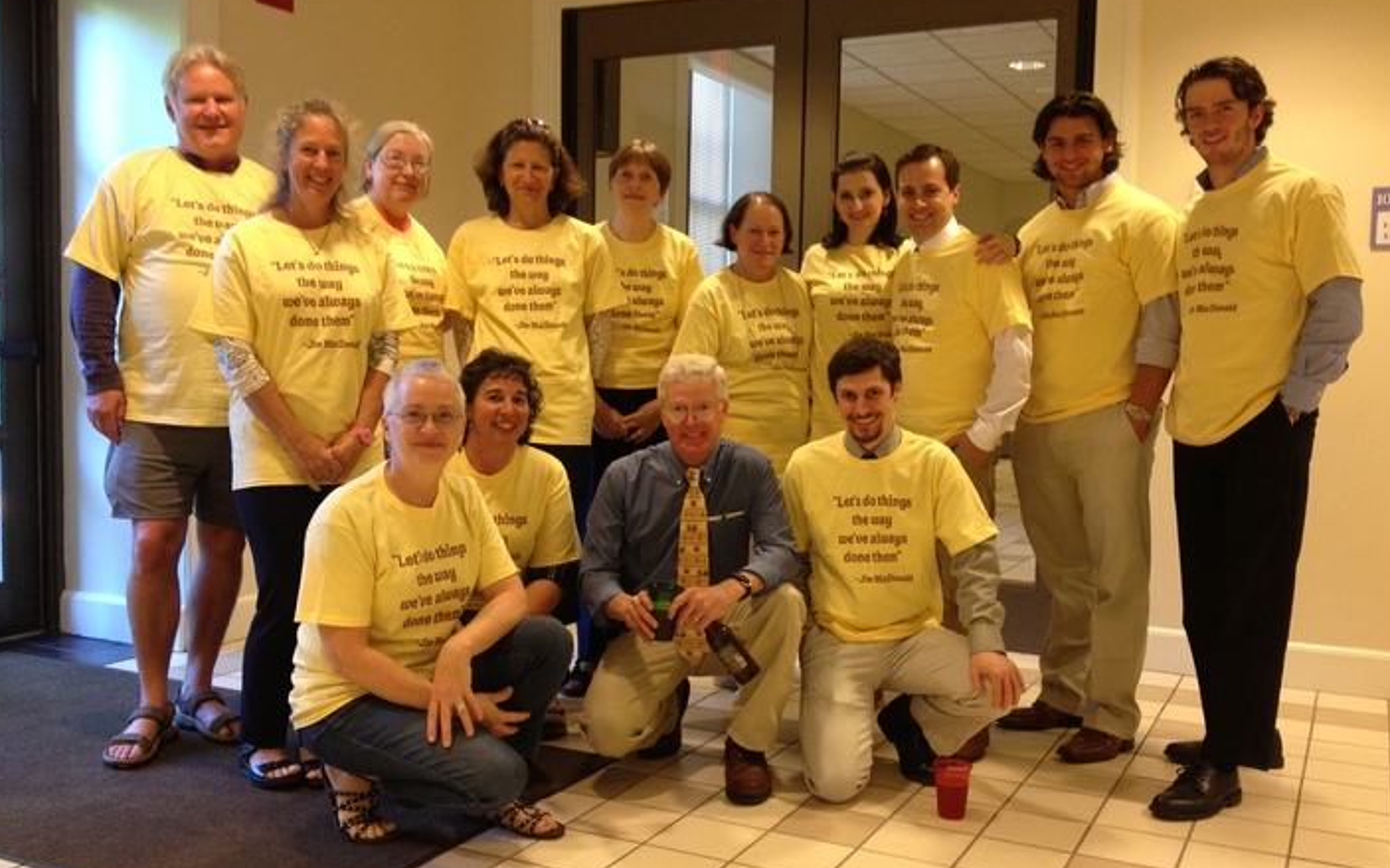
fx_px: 1439
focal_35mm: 38
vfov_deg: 33.6
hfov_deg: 51.6
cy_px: 443
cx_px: 704
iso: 160
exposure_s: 1/20
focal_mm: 4.28
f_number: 2.4
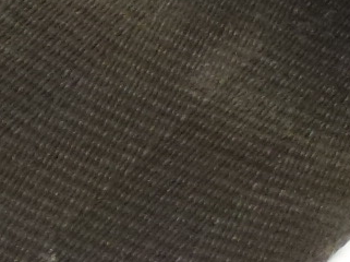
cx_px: 1027
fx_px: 3161
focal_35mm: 313
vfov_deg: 4.5
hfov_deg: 5.9
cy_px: -520
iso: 400
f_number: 4.1
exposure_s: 1/80
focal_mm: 8.7
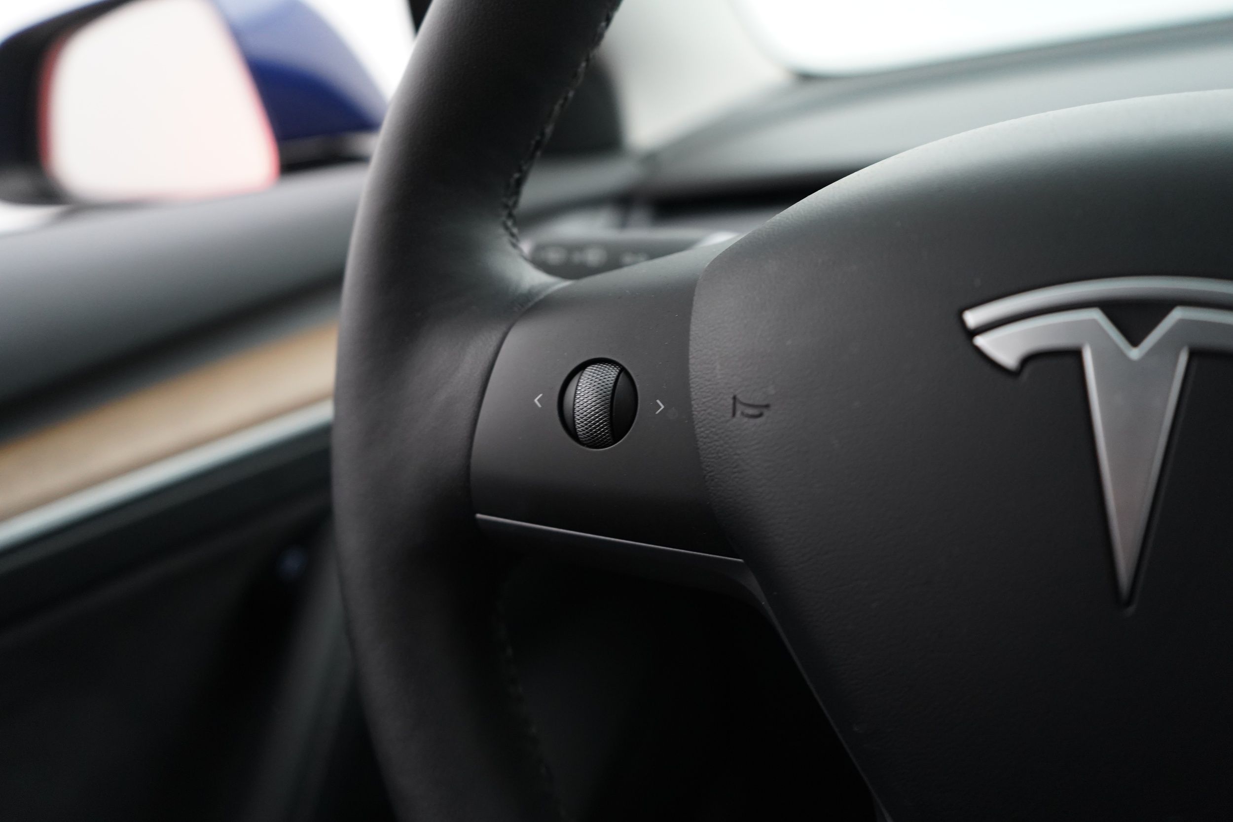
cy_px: 411
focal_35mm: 29
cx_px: 616
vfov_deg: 45.0
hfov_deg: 63.7
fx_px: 993
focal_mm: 29
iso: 3200
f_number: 3.5
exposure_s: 1/60
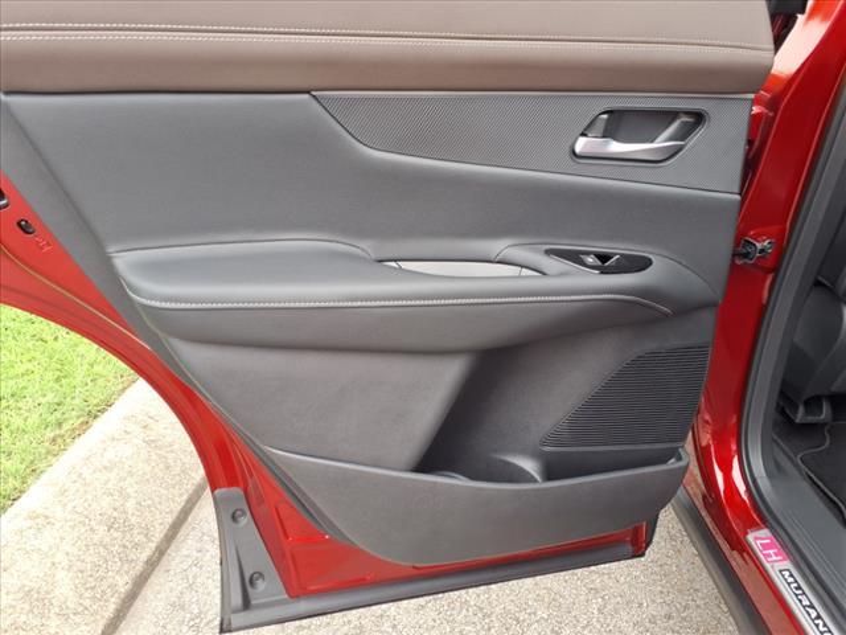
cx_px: 423
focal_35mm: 27
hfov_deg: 65.3
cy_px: 318
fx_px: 660
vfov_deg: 51.4
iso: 40
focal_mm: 3.58
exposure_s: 1/120
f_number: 1.9
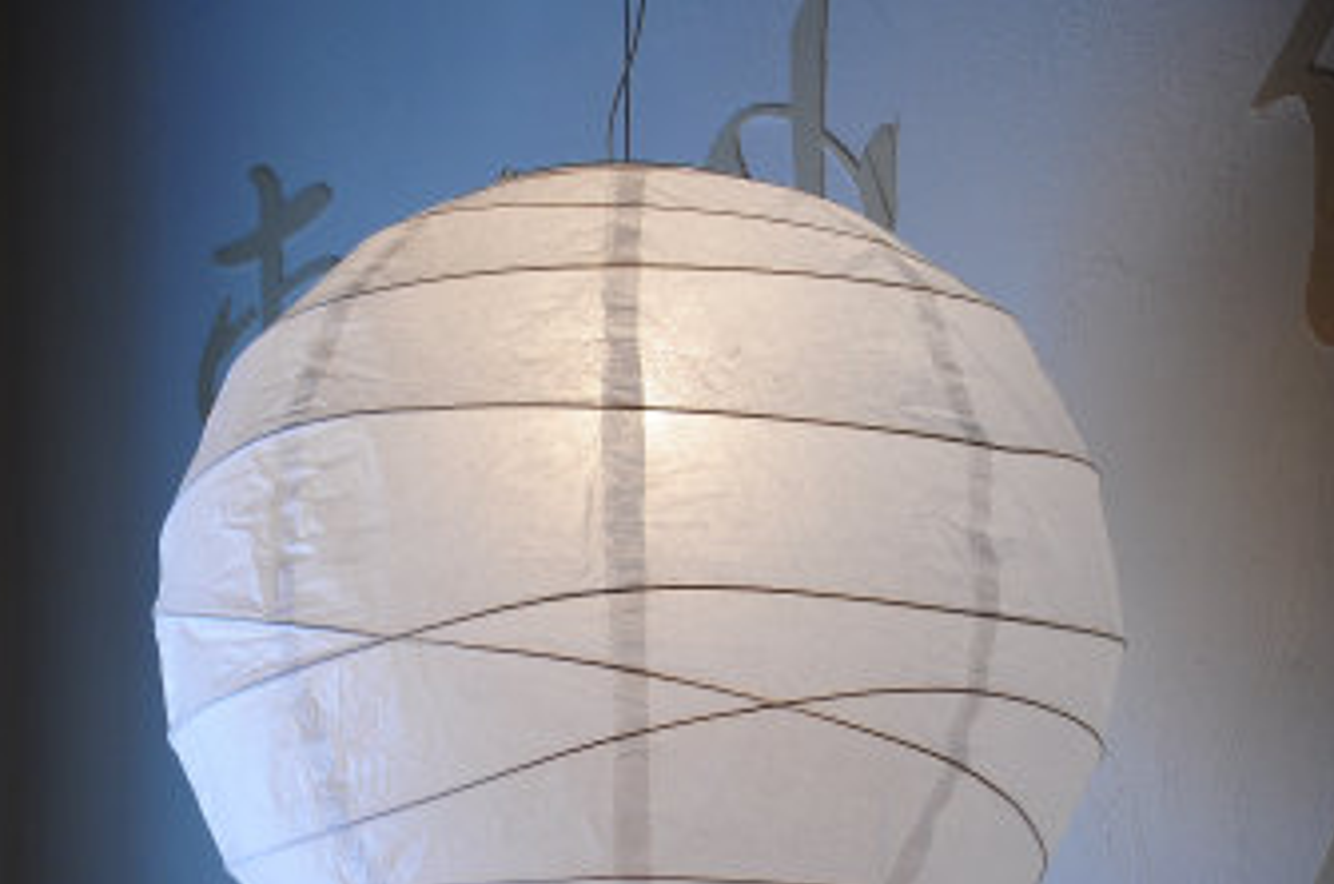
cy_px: 741
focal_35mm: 192
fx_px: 7101
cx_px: 207
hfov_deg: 10.7
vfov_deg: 7.1
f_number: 5.3
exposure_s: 1/60
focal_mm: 70
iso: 250
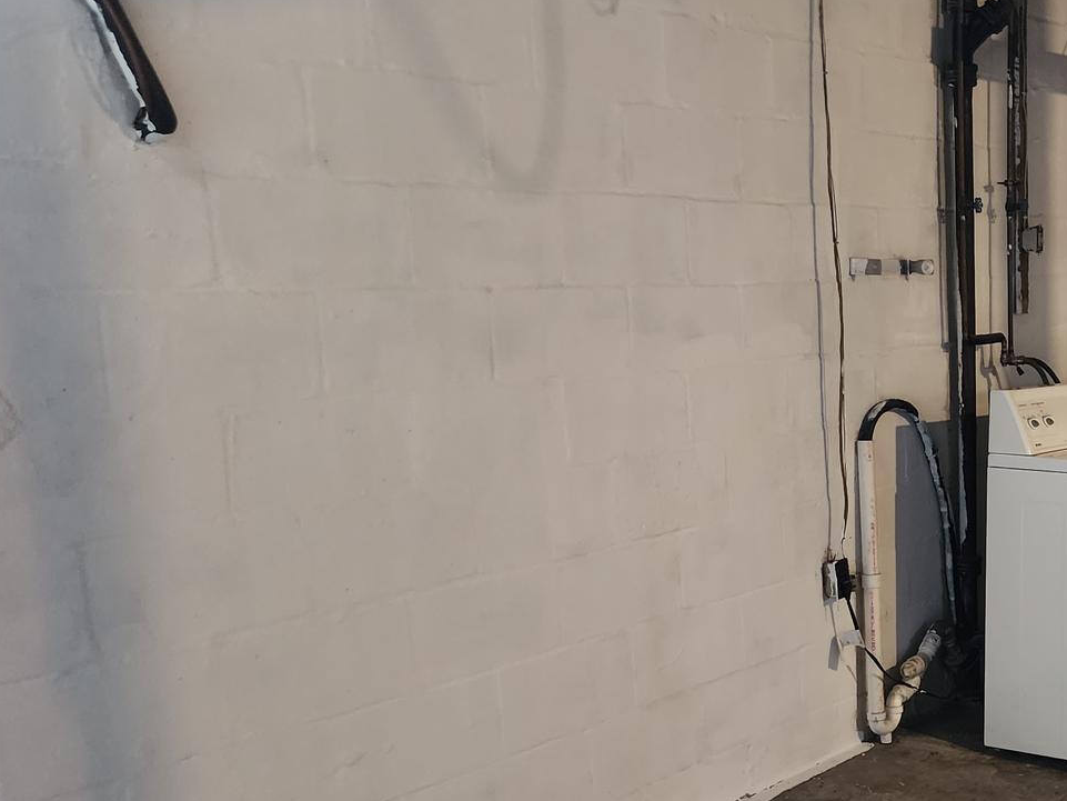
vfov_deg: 29.2
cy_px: 599
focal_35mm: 49
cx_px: 1019
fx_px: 1511
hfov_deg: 35.8
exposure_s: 1/30
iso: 640
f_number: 1.8
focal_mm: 6.4
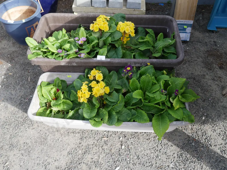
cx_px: 114
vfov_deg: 44.2
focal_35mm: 32
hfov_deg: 56.8
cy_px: 85
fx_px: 210
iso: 200
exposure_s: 1/250
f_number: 5.6
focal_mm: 16
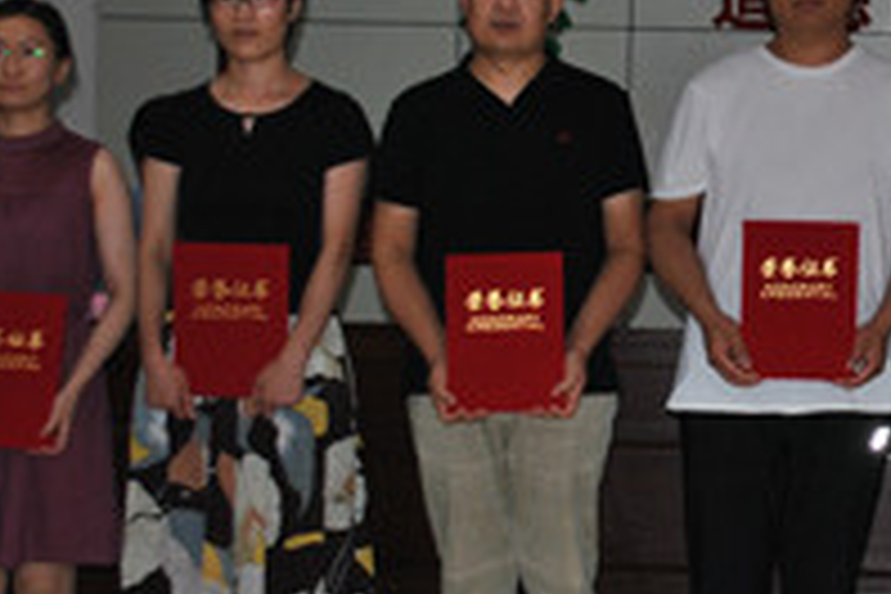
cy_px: 162
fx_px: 2623
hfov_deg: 18.6
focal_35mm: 106
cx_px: 950
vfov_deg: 12.9
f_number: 4.5
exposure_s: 1/60
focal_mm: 28
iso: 200
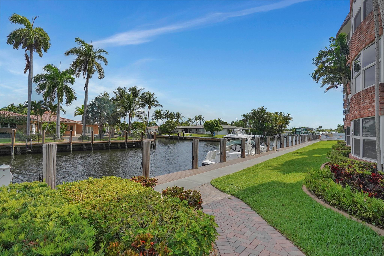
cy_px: 128
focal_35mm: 16
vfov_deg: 73.7
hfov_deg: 96.7
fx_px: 171
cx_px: 192
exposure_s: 1/8000
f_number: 4.5
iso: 1600
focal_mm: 16
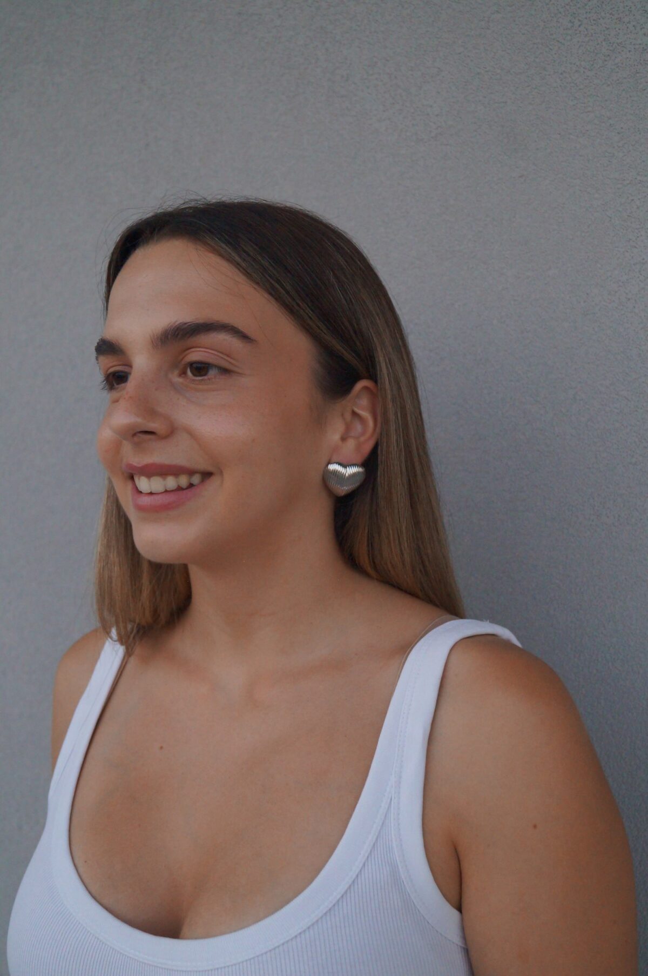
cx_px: 324
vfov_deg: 46.4
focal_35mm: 42
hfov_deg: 31.8
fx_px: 1137
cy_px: 488
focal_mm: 28
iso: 2000
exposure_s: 1/160
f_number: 4.5
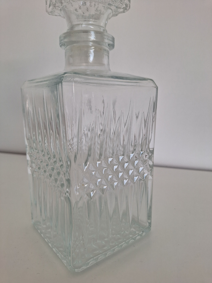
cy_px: 142
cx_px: 106
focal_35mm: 23
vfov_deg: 73.9
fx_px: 188
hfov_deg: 58.9
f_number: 1.8
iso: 40
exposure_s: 1/106
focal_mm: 5.54
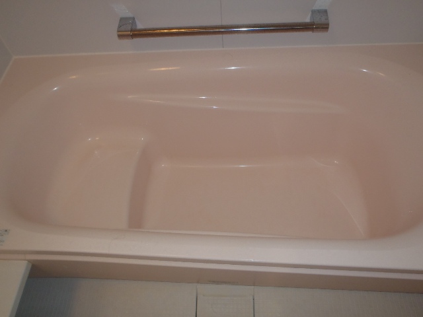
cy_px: 158
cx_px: 212
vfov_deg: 49.7
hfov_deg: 63.4
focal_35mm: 28
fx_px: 342
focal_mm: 5
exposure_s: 1/30
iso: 100
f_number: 3.5
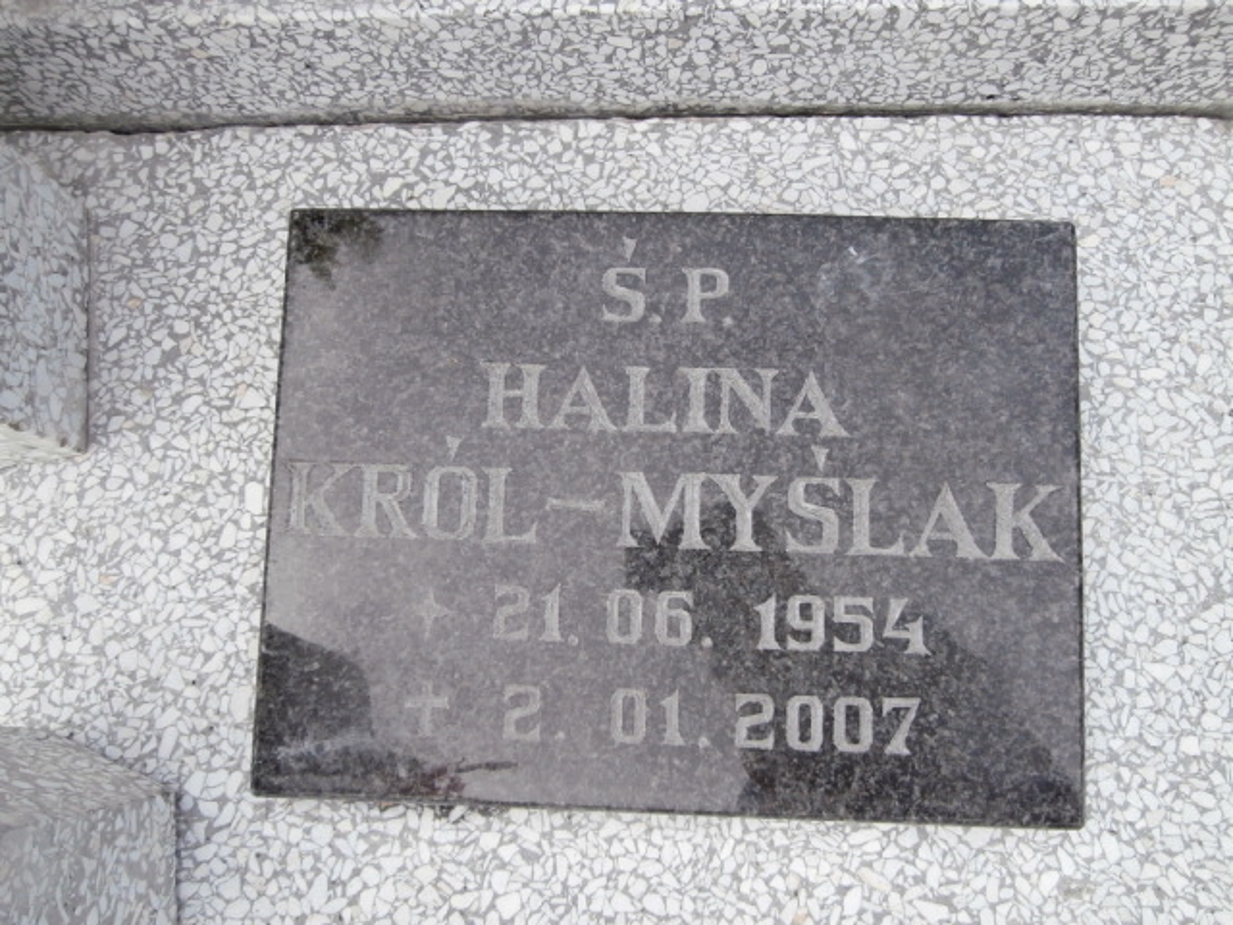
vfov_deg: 56.8
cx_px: 616
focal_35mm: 24
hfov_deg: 71.6
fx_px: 855
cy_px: 462
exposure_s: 1/500
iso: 100
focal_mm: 4.2
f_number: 3
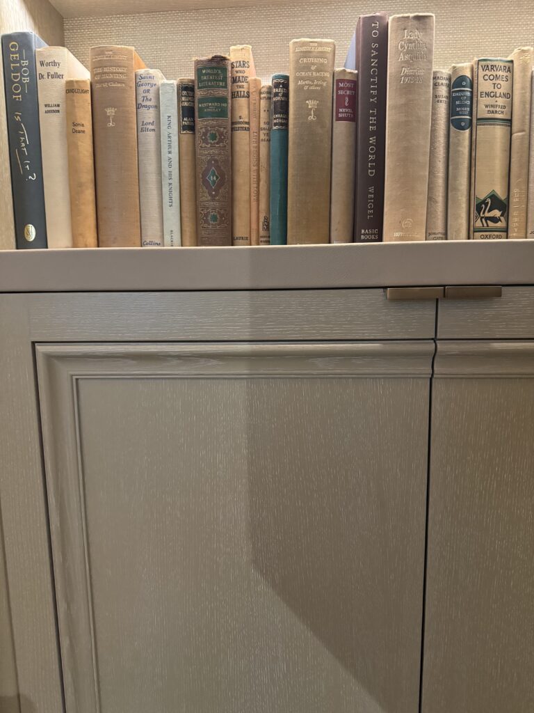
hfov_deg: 56.8
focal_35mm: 24
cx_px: 267
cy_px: 356
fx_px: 494
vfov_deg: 71.6
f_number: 1.78
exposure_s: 1/33
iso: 800
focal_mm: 6.76
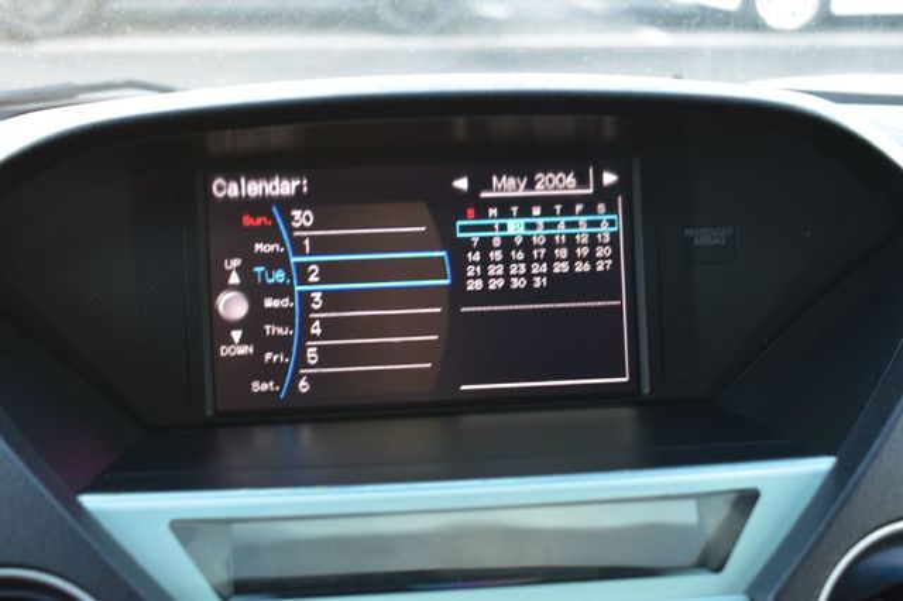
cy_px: 300
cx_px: 452
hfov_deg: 35.1
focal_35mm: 57
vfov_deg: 23.8
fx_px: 1429
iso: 500
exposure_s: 1/15
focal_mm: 38
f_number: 6.3
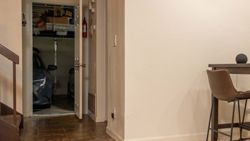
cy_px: 83
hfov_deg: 48.1
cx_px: 177
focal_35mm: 41
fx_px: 272
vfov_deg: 28.9
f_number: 9
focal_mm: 24
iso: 250
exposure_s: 1/4
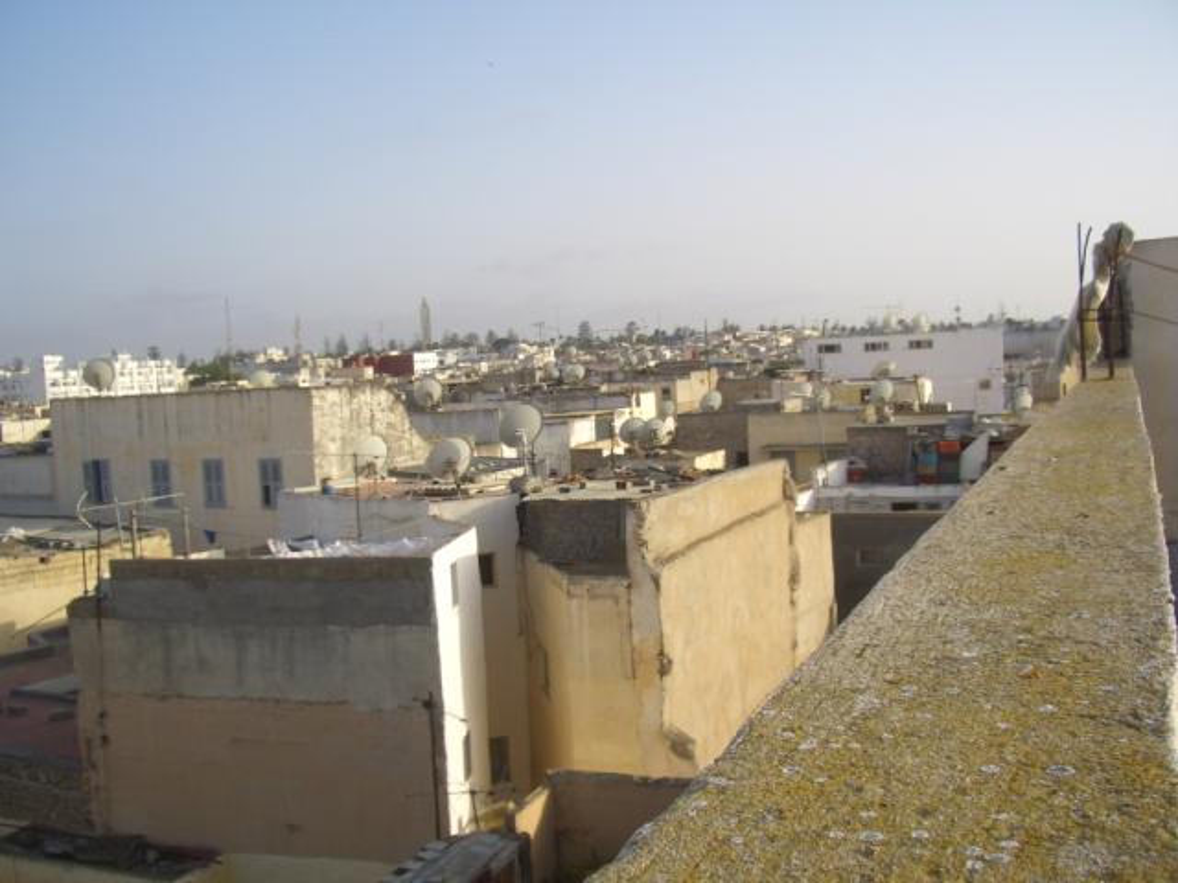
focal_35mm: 35
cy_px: 442
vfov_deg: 40.7
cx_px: 589
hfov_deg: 52.6
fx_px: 1191
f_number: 4.3
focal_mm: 5.8
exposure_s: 1/250
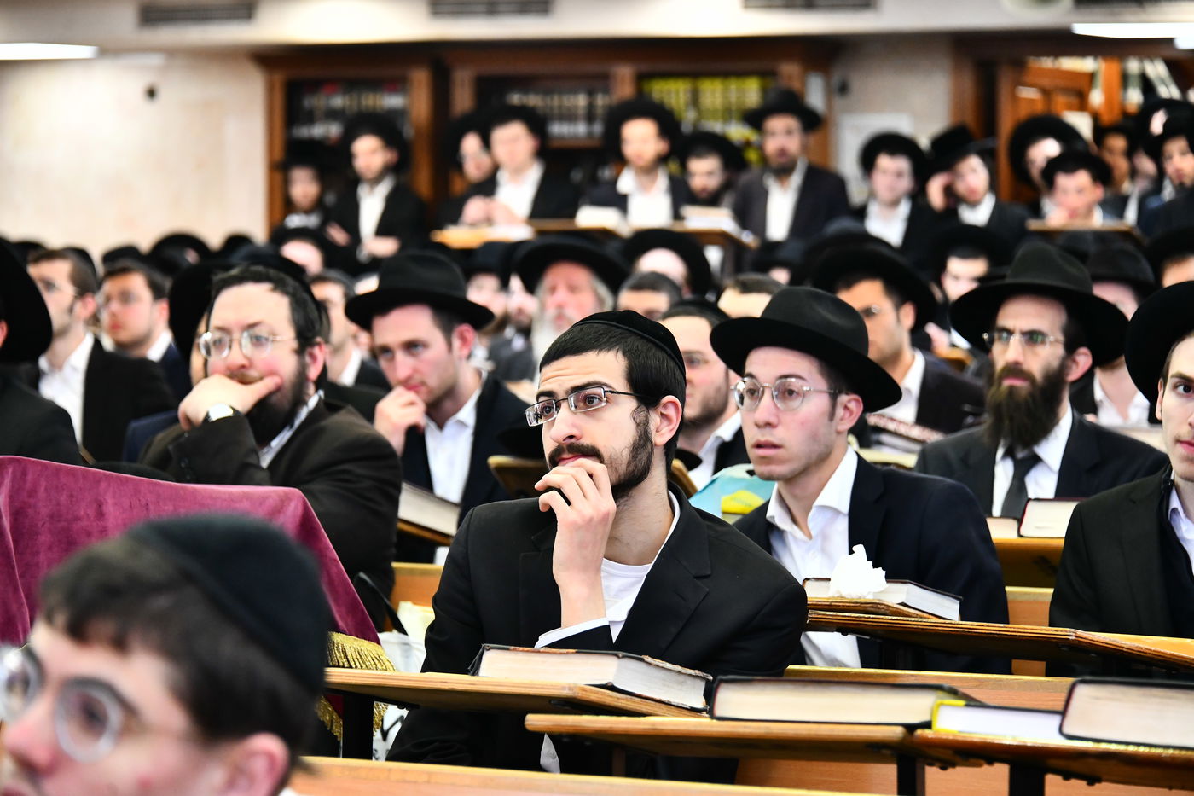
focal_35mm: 135
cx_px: 597
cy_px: 398
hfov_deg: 15.2
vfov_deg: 10.2
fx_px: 4477
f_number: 5.6
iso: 2500
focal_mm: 135
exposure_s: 1/200
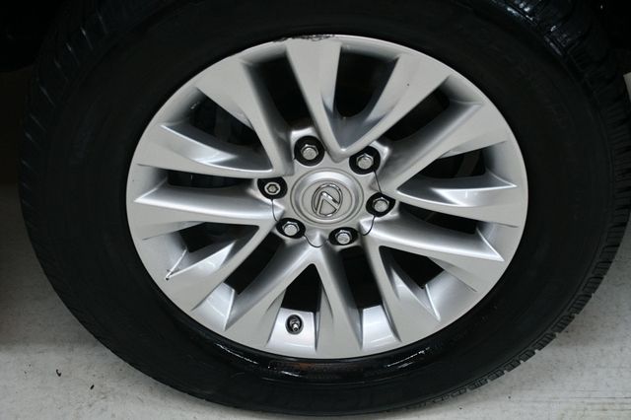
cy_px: 210
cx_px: 316
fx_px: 1104
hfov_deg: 31.9
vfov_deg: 21.5
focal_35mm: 63
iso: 1400
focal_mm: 42
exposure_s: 1/125
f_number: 4.5
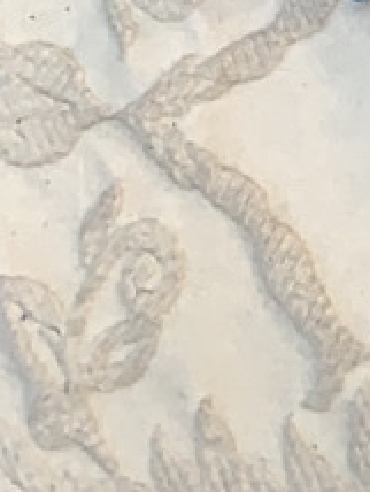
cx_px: 871
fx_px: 1863
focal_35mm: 131
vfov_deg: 13.3
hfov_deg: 10.0
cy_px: -441
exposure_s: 1/100
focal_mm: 4.25
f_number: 1.8
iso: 50
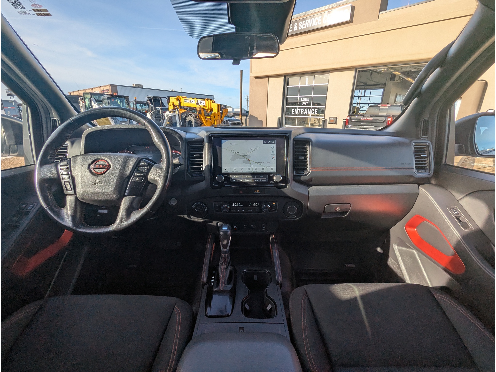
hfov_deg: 94.5
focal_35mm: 16
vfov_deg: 78.1
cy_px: 186
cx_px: 248
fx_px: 229
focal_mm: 2.35
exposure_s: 1/692
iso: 43
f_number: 2.2
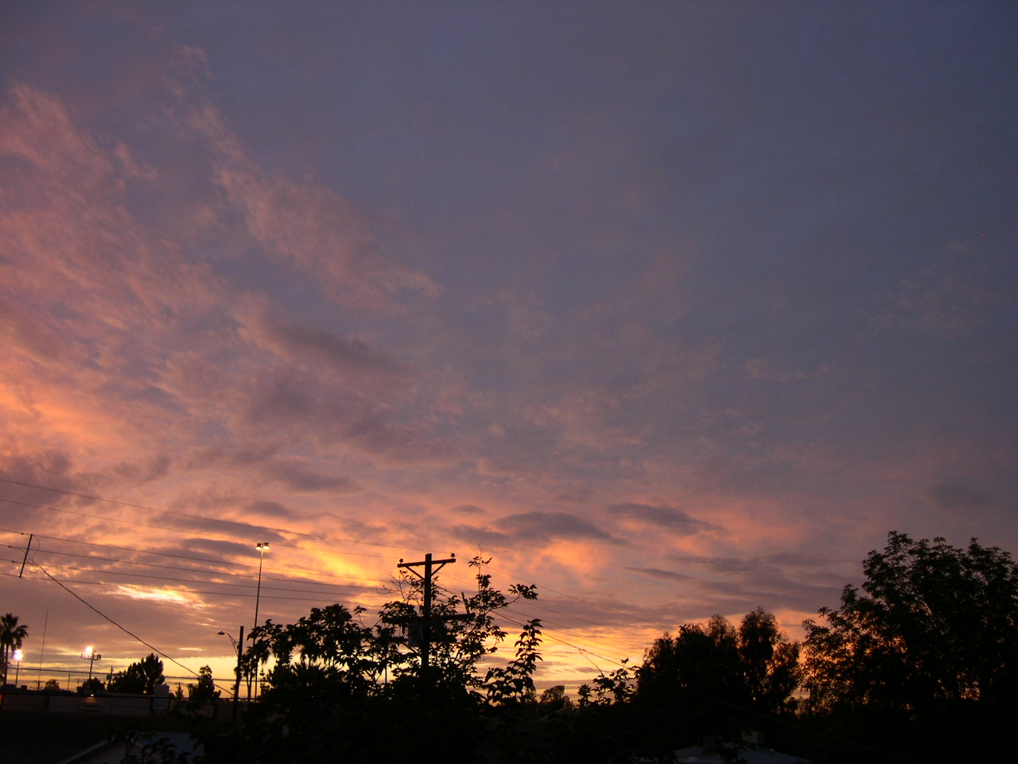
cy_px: 382
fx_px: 1118
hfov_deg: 49.0
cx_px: 509
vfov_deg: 37.7
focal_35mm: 38
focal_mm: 8
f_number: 2.8
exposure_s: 1/27.8
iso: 100
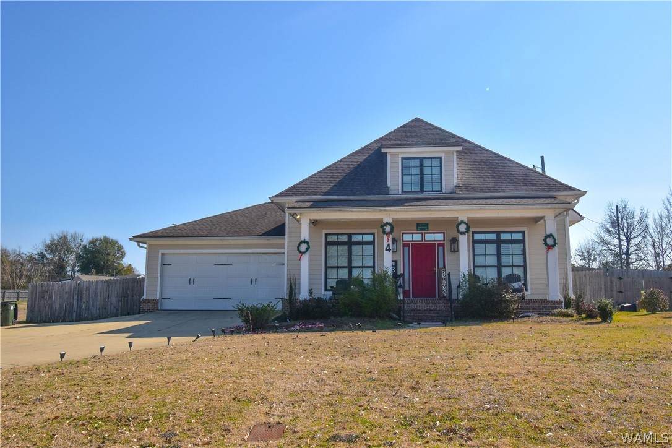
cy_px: 224
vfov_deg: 43.6
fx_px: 560
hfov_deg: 61.9
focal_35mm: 30
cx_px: 336
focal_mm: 20
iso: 400
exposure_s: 1/500
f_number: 11
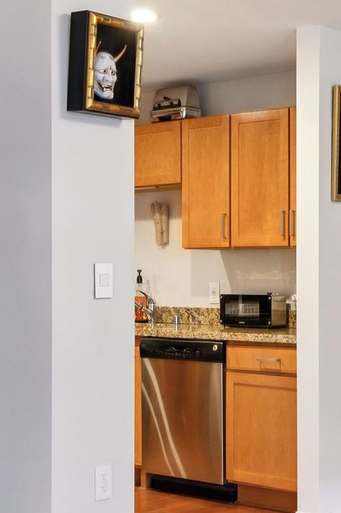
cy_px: 295
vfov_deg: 25.3
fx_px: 1138
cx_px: 246
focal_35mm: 80
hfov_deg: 17.0
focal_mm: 19
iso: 200
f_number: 11
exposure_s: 1/6
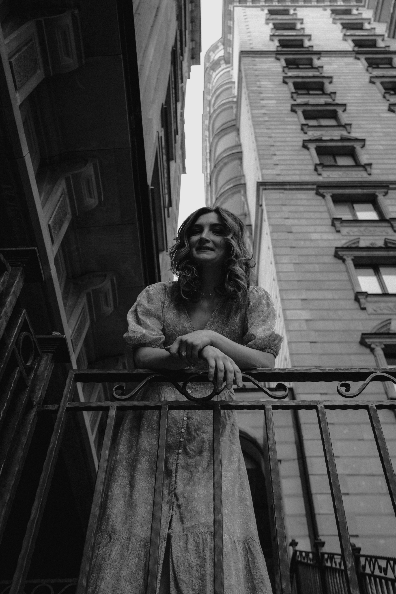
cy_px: 297
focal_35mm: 33
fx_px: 544
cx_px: 198
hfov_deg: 40.0
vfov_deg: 57.2
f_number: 3.6
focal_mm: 22.3
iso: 1000
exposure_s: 1/250
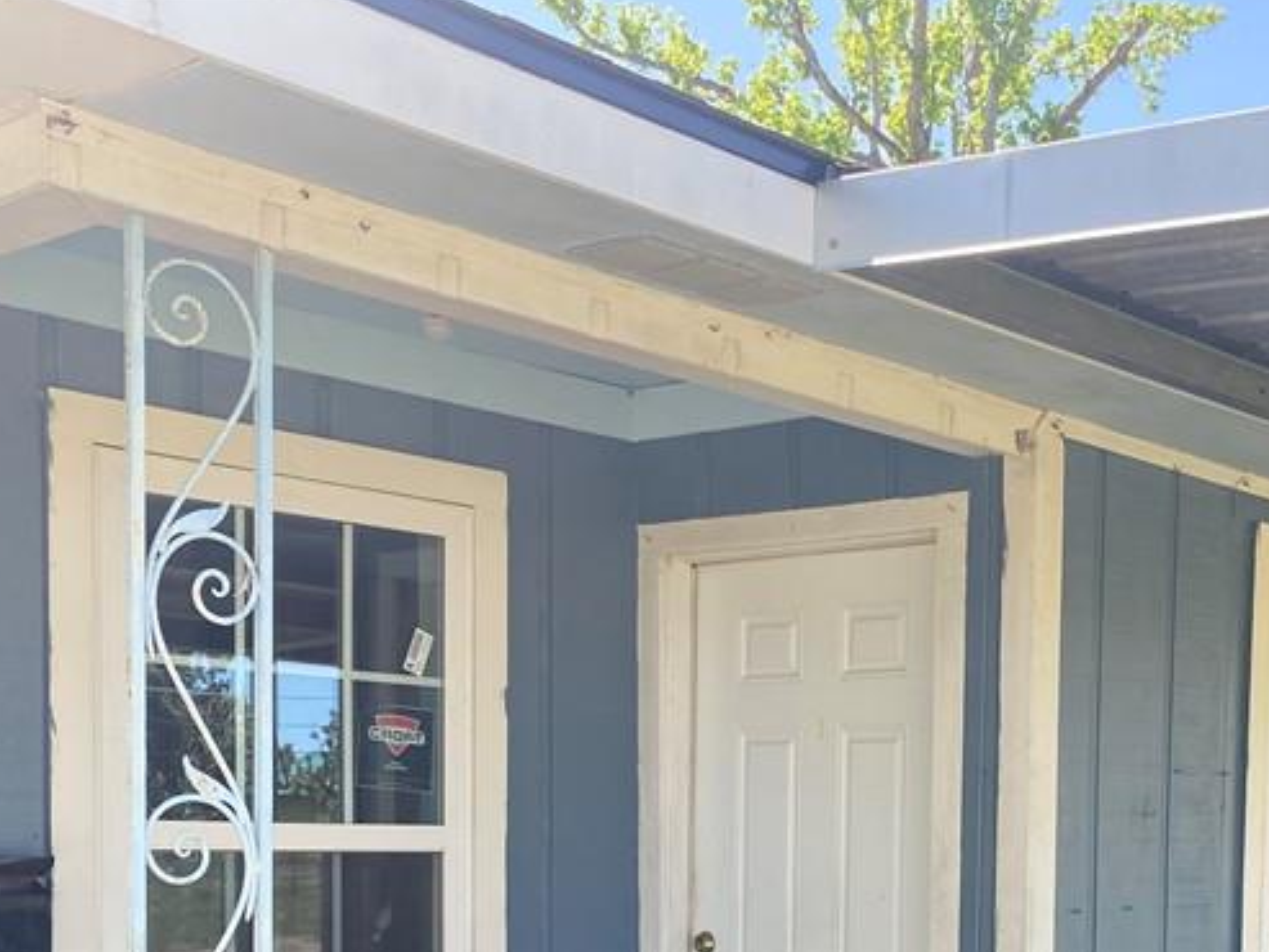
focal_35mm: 54
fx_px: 1980
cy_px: 970
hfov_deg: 34.6
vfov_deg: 25.6
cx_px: 988
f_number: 1.8
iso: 32
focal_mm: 4.25
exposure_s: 1/456
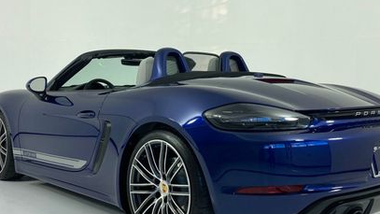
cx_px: 193
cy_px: 88
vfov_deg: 24.9
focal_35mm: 48
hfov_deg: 42.9
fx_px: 484
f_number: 1.8
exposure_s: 1/316
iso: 20
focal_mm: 3.99
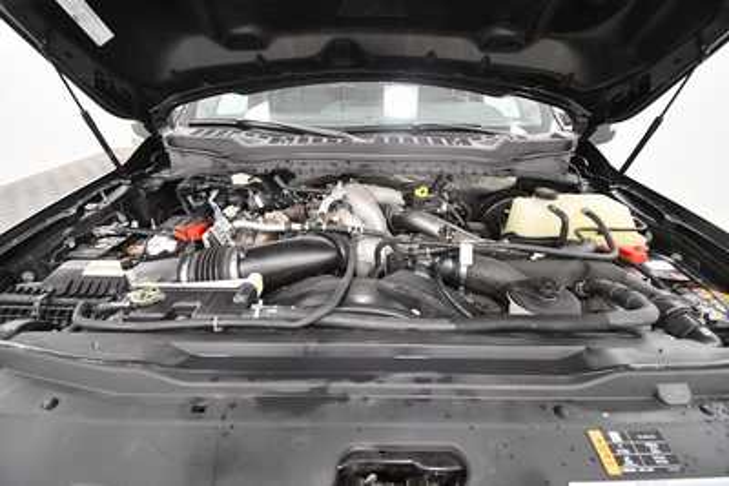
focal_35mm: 15
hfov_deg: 100.4
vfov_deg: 77.4
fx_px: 304
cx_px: 364
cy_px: 243
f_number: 4.5
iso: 2000
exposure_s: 1/125
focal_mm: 10
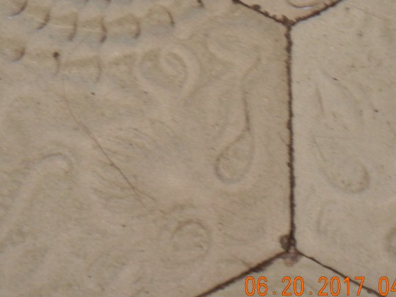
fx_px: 2311
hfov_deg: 9.8
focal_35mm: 202
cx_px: 93
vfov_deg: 7.3
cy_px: 54
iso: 400
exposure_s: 1/6.2
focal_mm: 18.3
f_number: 4.5
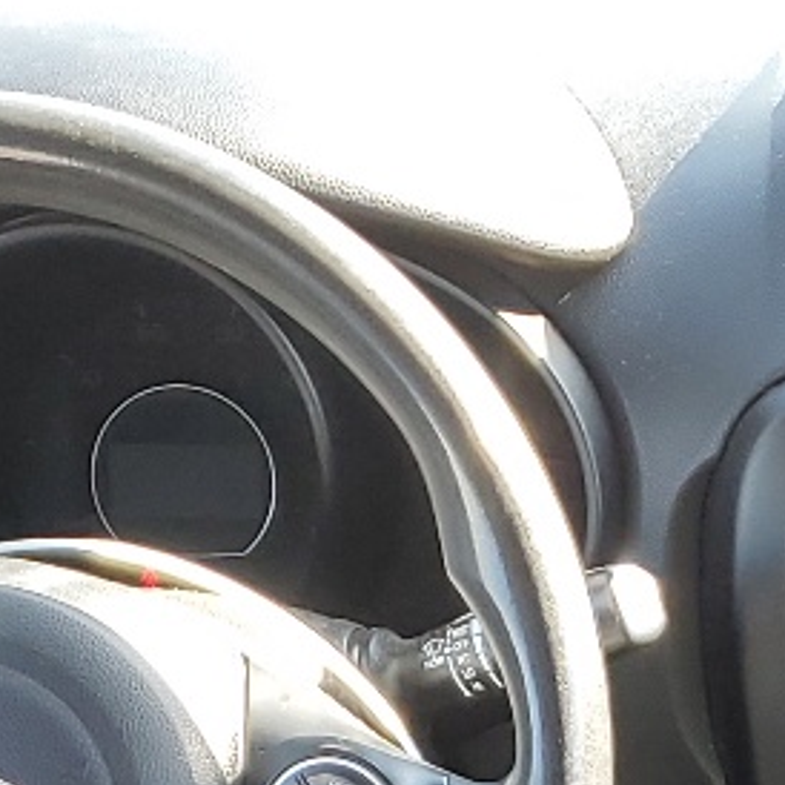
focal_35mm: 134
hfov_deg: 12.6
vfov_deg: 11.9
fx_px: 3438
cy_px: 1473
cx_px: 1031
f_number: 1.5
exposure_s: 1/120
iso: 65
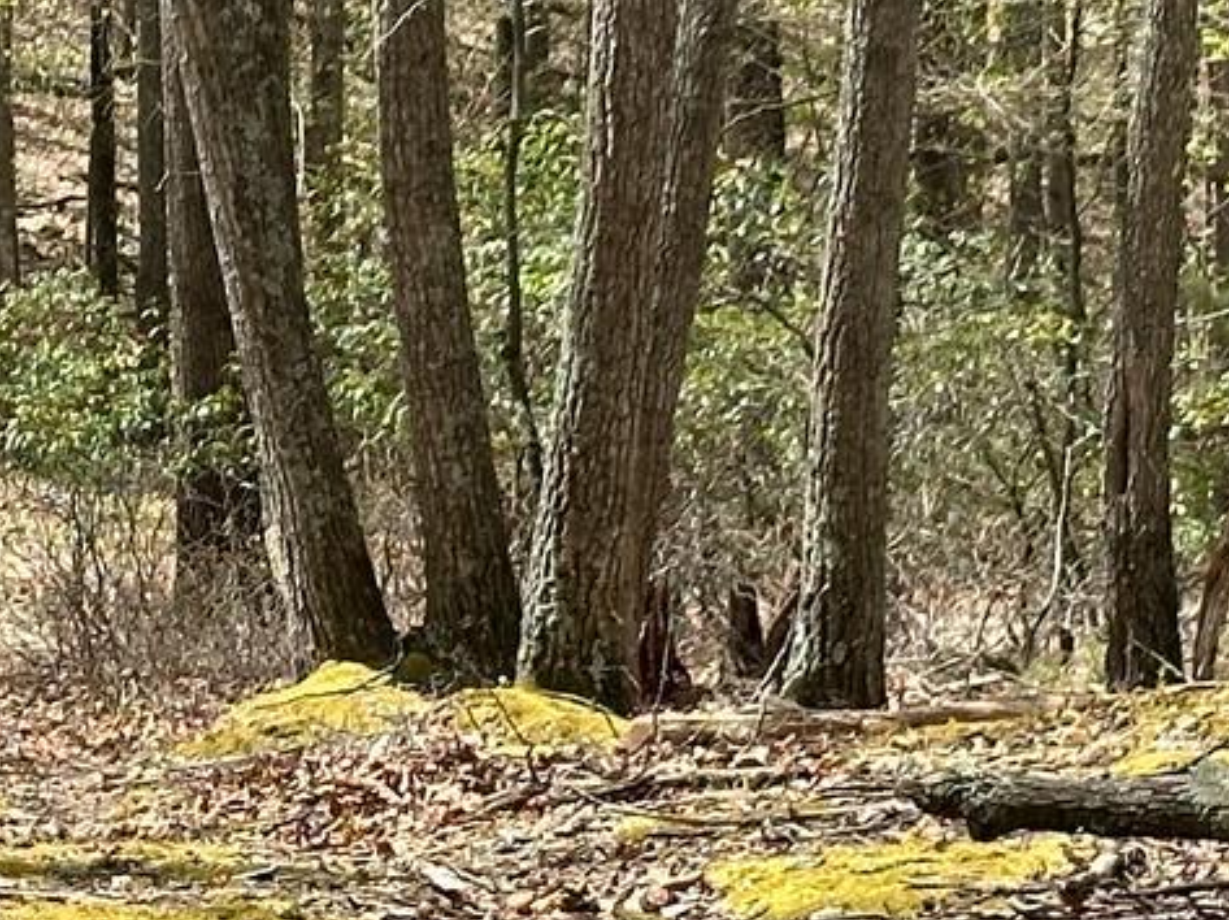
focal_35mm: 208
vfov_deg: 7.1
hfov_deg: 9.4
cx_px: -49
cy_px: 619
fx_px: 7379
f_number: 1.78
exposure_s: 1/1848
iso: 64
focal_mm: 6.86
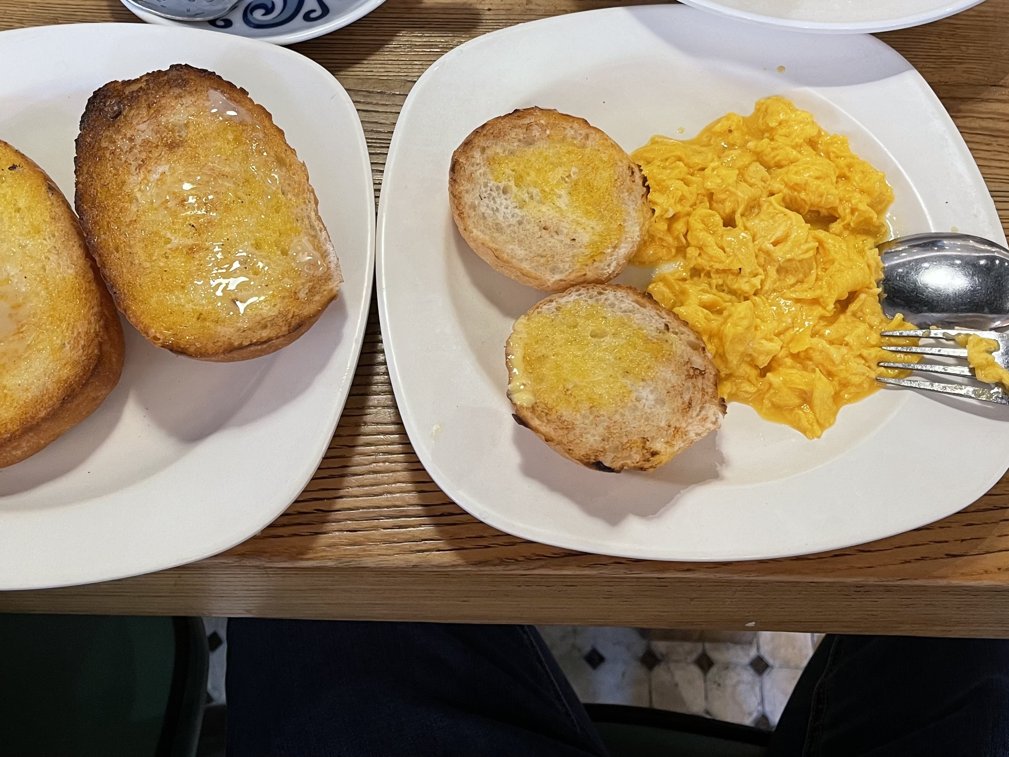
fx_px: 1166
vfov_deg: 35.1
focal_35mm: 40
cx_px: 477
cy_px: 176
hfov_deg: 46.8
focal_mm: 5.1
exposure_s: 1/50
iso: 100
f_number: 1.6
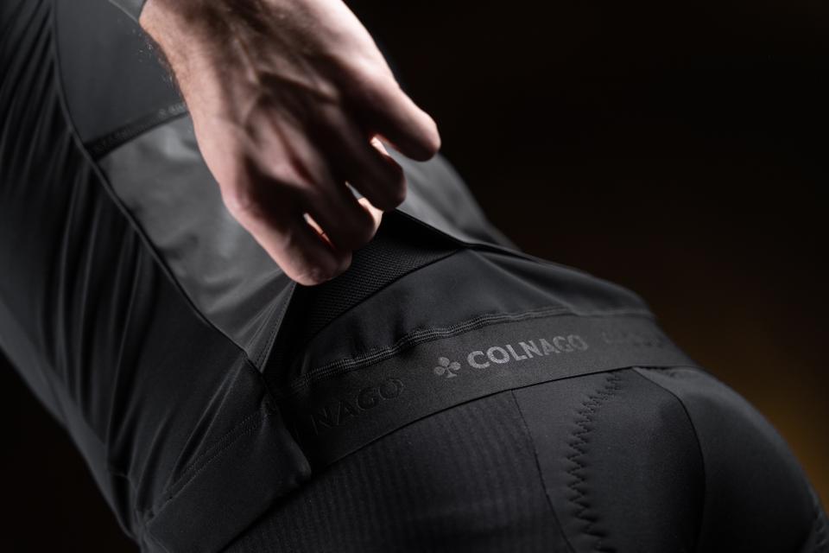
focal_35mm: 70
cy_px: 276
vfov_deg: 19.5
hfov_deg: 28.8
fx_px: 1612
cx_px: 414
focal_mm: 70
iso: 250
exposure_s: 1/160
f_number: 2.8
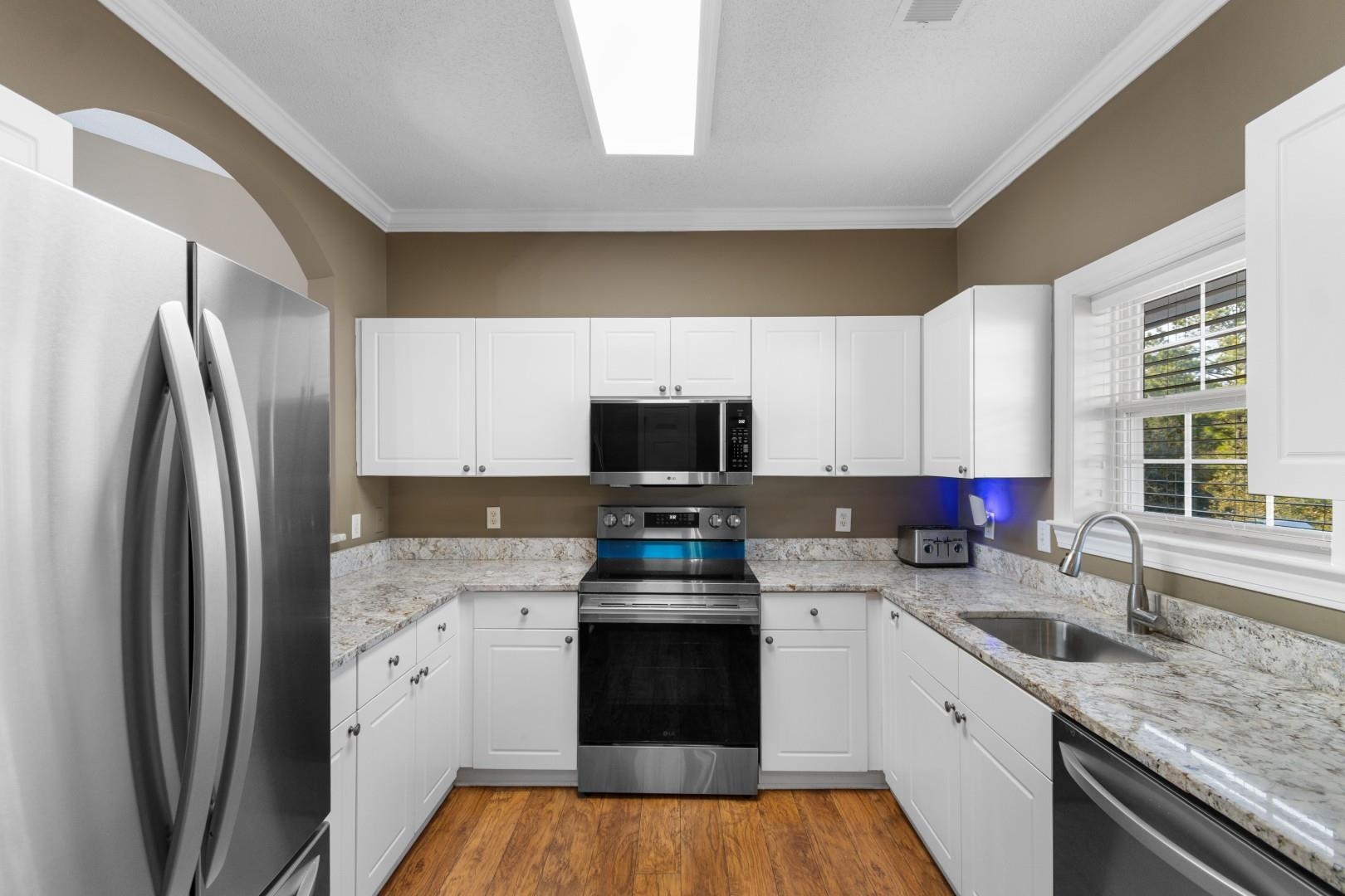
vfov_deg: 77.3
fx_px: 560
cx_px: 672
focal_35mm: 15
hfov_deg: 100.4
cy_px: 448
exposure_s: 1/5
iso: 100
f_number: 4.5
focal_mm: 10
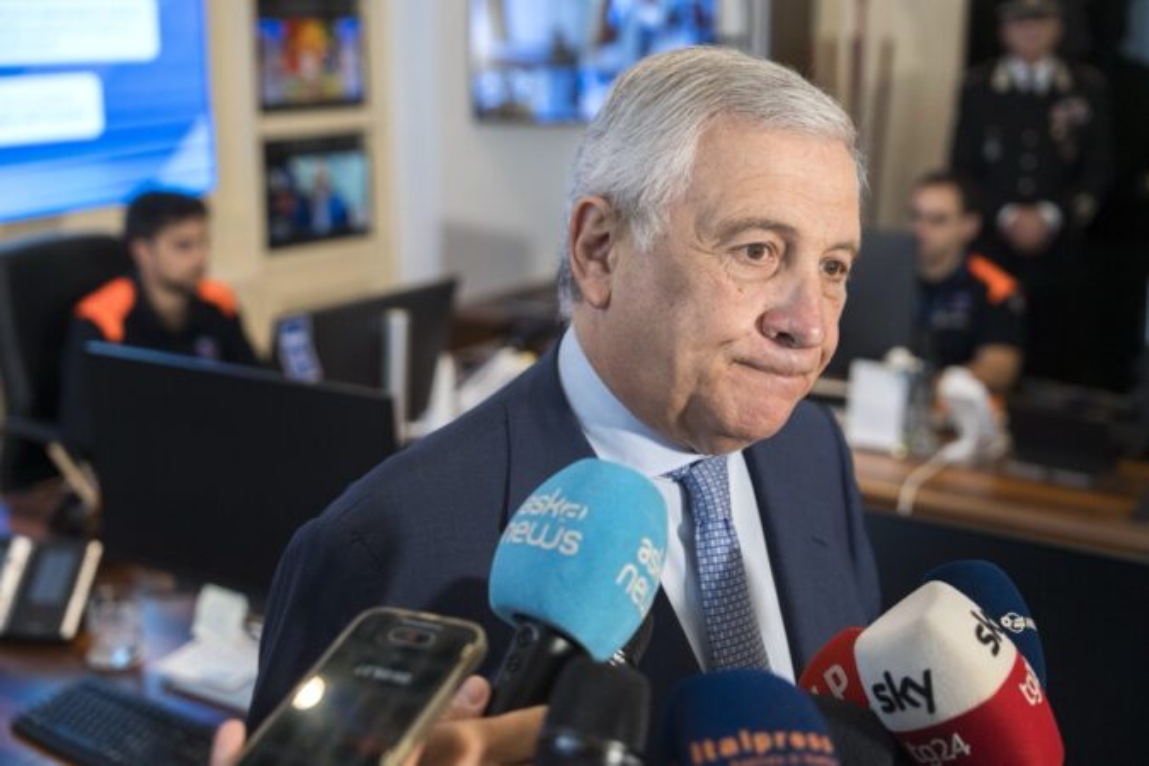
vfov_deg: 28.1
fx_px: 1532
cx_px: 574
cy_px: 383
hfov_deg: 41.1
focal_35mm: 48
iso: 4000
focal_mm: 48
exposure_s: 1/500
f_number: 3.2
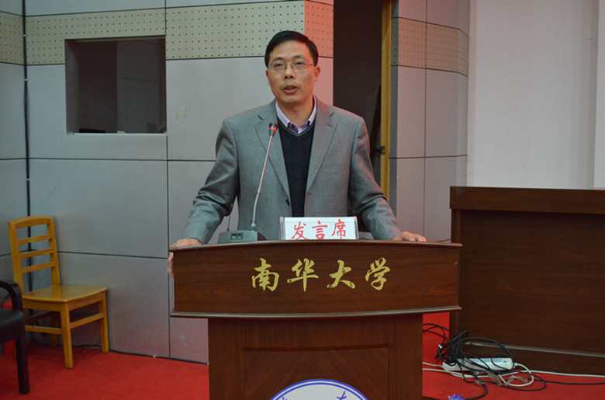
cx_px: 302
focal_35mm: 48
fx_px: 804
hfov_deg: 41.2
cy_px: 200
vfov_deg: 27.9
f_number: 4.8
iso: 3200
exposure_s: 1/25
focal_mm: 32
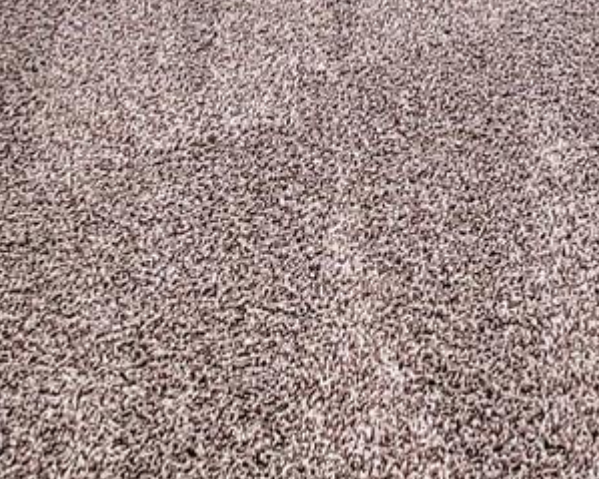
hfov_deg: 24.1
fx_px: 1205
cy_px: -679
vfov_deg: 14.5
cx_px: 797
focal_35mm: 68
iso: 64
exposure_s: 1/60
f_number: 2.2
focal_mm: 2.2
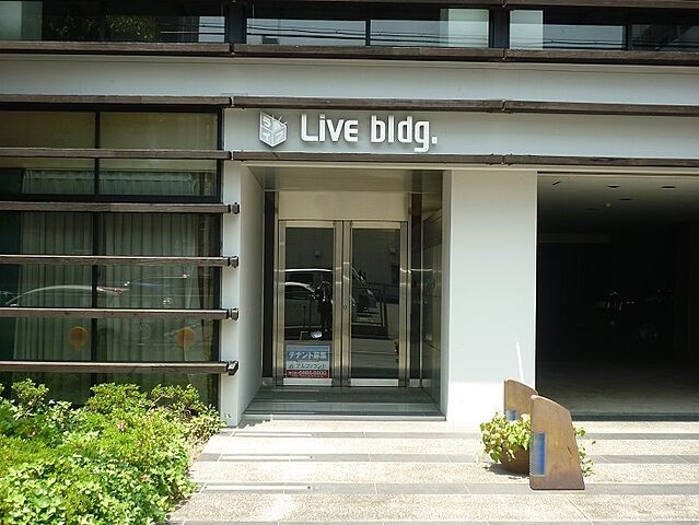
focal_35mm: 52
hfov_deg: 36.8
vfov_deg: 28.1
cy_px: 262
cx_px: 350
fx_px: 1051
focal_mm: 8.6
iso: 80
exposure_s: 1/250
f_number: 3.3
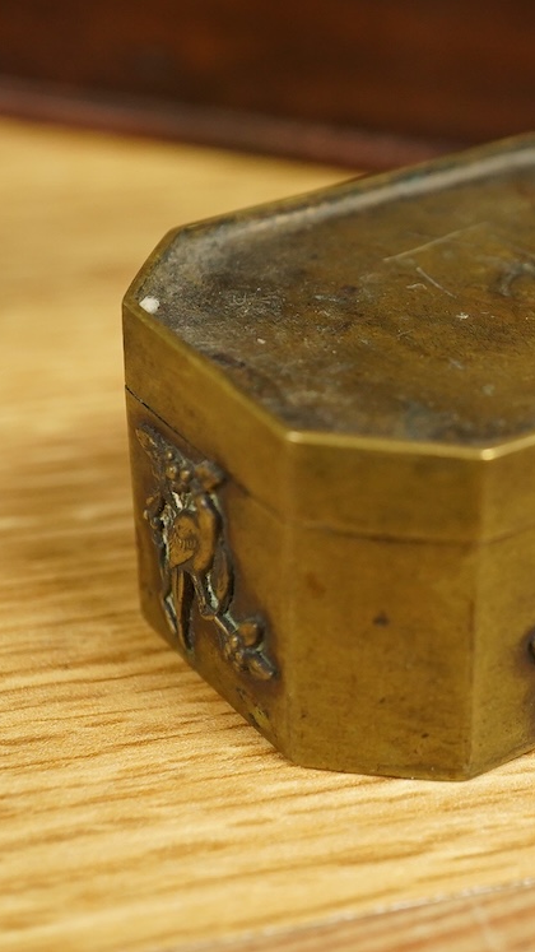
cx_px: 504
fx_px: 1791
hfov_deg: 16.7
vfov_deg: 29.8
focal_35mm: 71
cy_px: 477
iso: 2000
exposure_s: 1/125
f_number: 8
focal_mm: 30
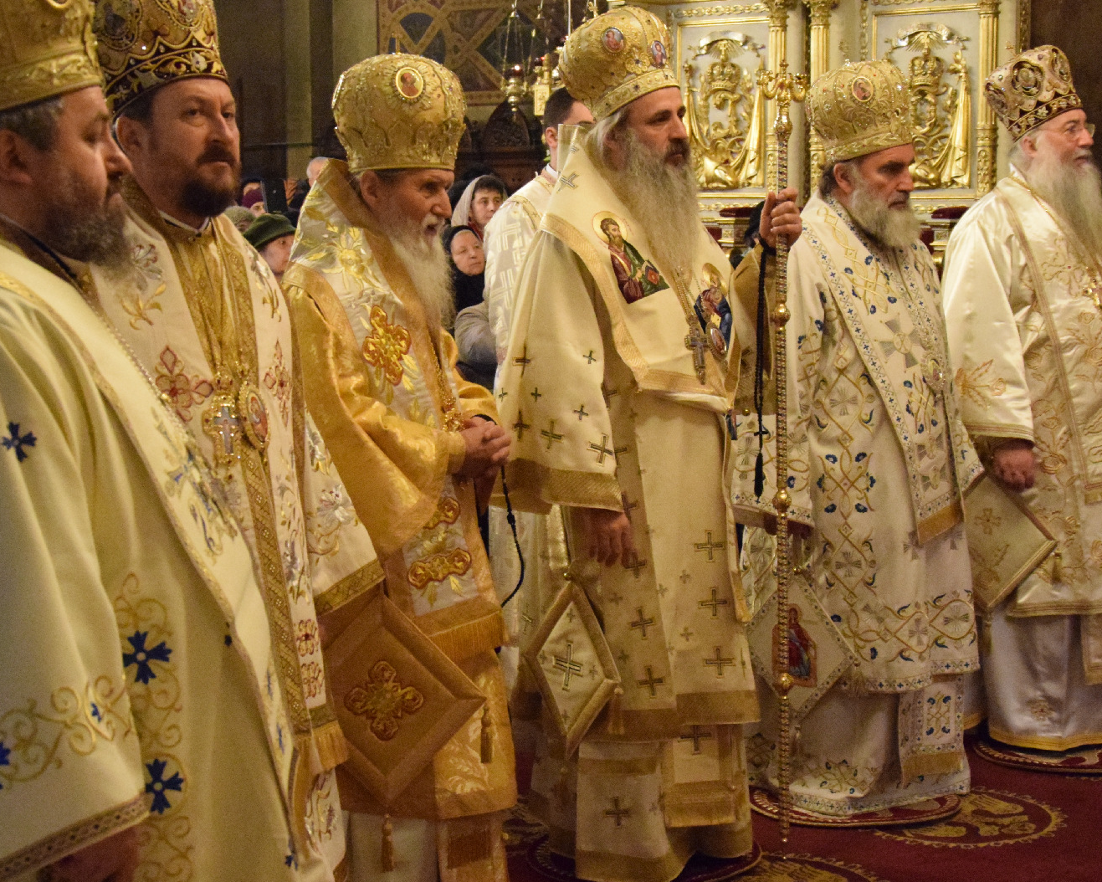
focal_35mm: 68
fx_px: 2218
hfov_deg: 27.9
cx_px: 597
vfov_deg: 22.5
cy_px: 522
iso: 8000
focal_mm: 28
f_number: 4
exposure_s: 1/50
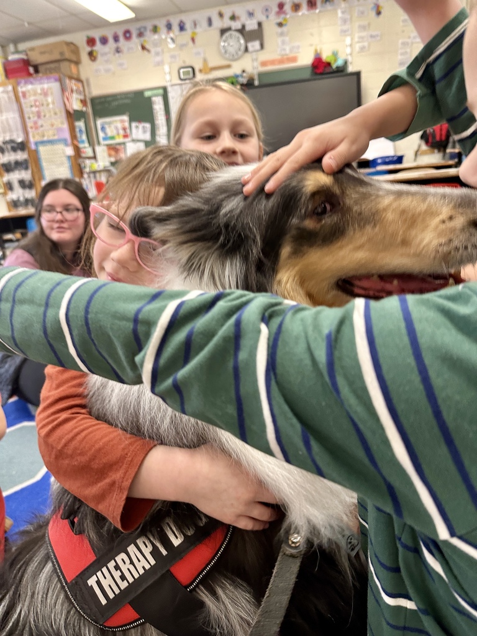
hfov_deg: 56.8
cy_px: 318
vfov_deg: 71.6
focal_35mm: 24
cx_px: 238
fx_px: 441
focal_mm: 6.86
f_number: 1.78
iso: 250
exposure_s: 1/60
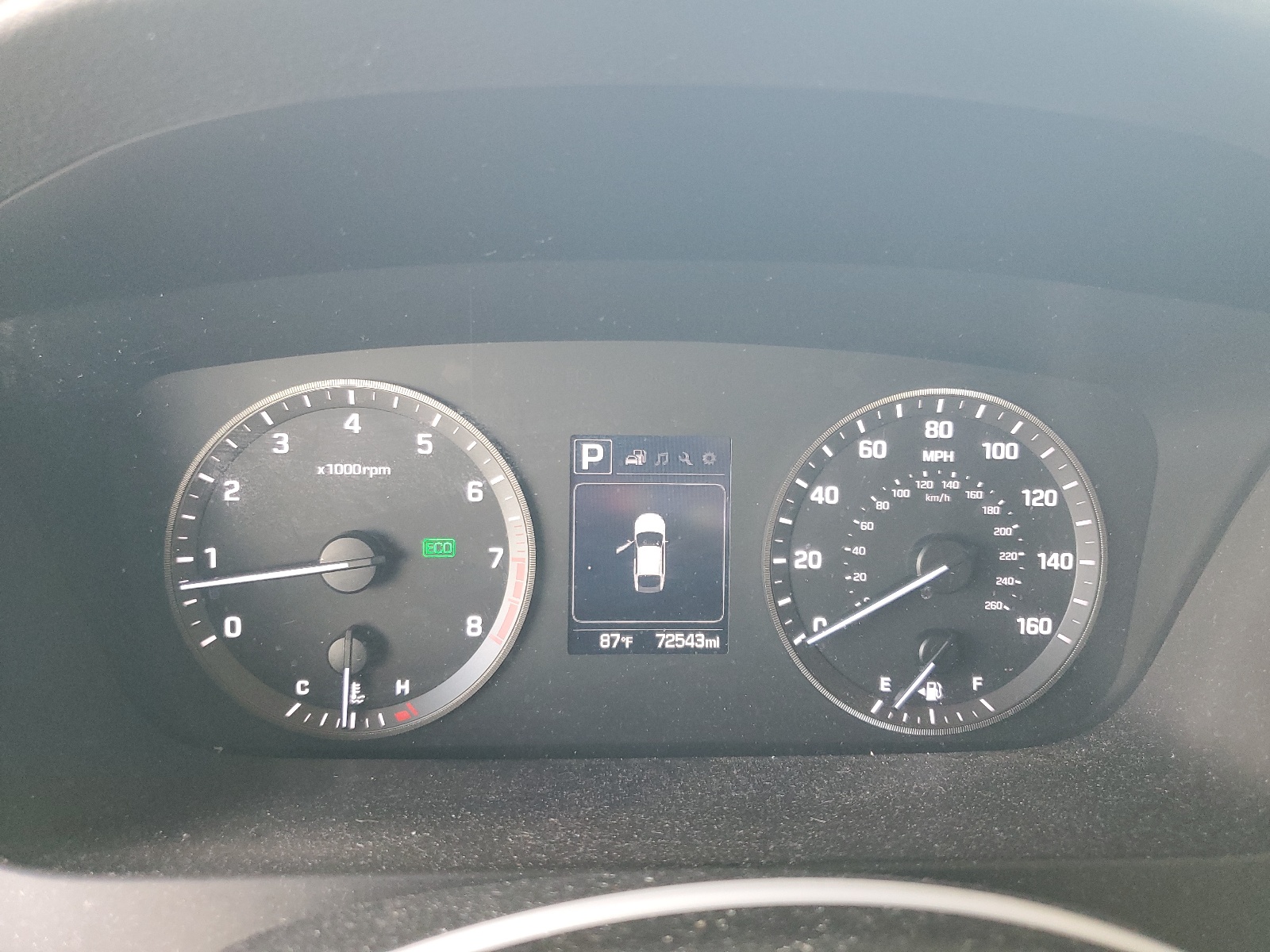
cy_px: 476
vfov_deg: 53.1
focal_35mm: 26
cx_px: 635
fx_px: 954
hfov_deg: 67.3
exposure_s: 1/60.2
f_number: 1.5
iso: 177
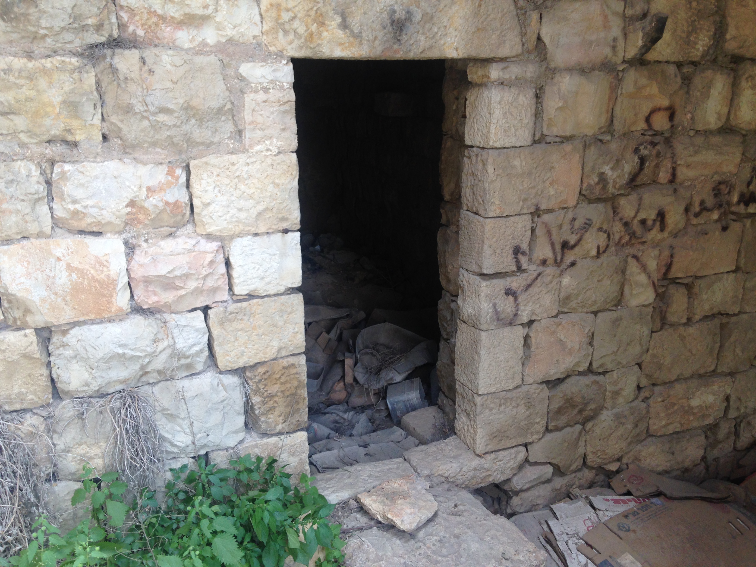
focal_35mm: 33
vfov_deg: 42.9
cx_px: 378
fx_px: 721
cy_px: 284
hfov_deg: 55.4
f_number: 2.4
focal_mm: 4.12
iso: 64
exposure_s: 1/120
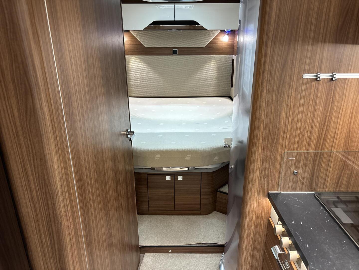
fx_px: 270
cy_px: 135
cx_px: 180
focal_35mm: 26
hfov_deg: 67.3
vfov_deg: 53.1
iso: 250
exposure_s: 1/50
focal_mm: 5.96
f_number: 1.6
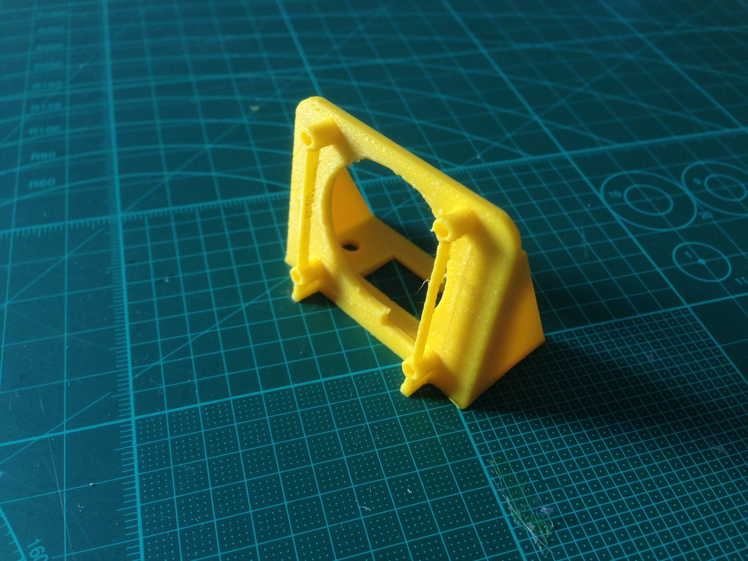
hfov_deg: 55.4
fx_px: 713
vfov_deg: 42.9
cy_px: 280
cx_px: 374
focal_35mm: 33
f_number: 2.4
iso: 64
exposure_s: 1/60
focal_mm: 4.12
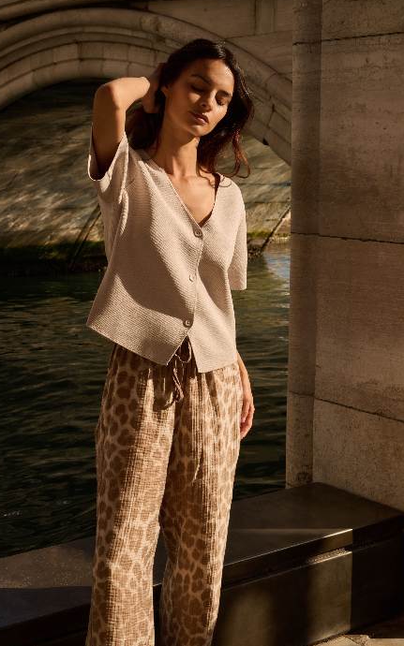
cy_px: 321
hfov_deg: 21.3
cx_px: 196
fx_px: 1075
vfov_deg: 33.5
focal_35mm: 61
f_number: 14
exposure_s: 1/320
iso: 500
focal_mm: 59
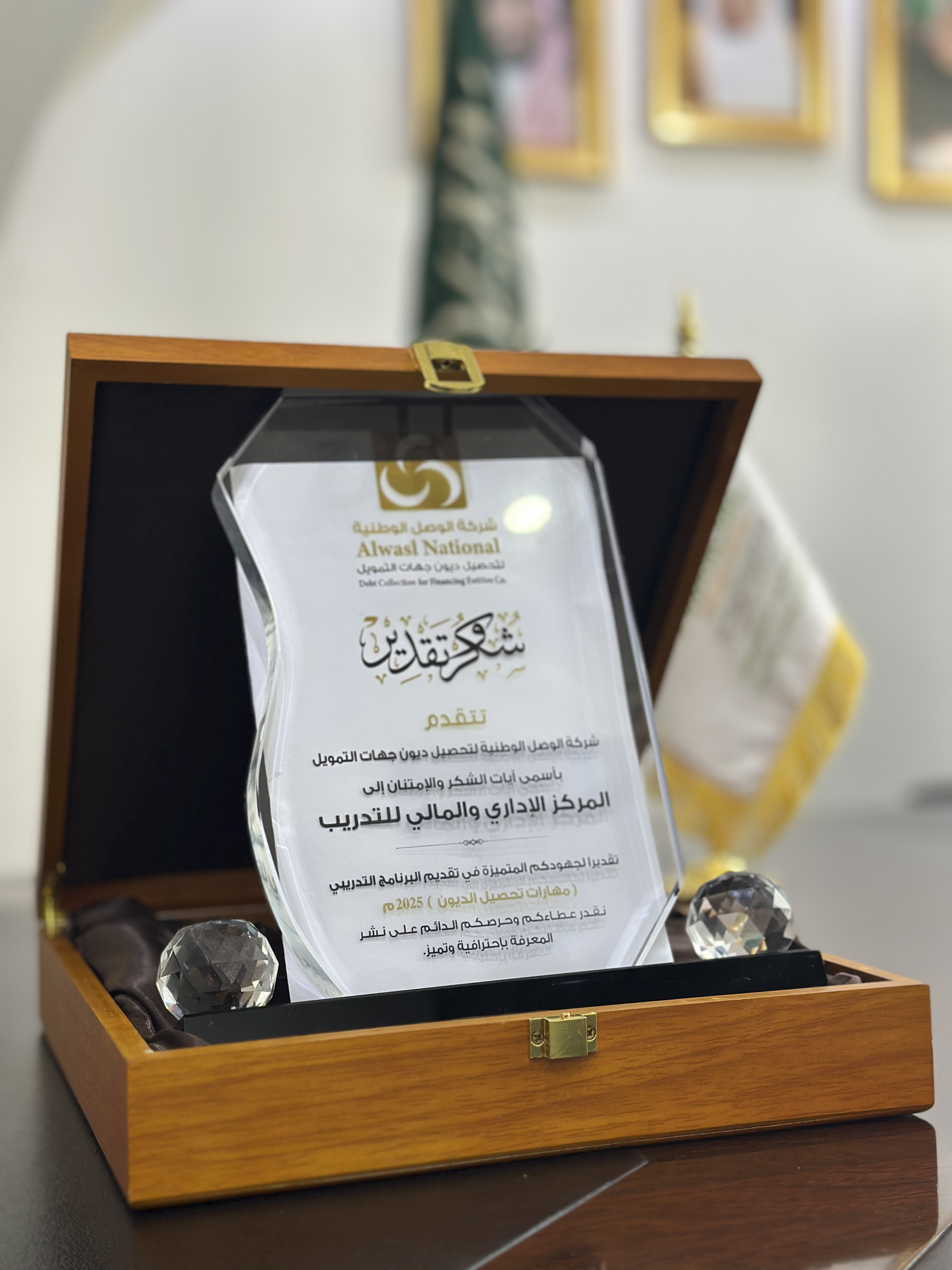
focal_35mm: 48
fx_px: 1760
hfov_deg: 30.3
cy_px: 635
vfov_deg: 39.7
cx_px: 476
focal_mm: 6.86
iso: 100
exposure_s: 1/60
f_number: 1.78
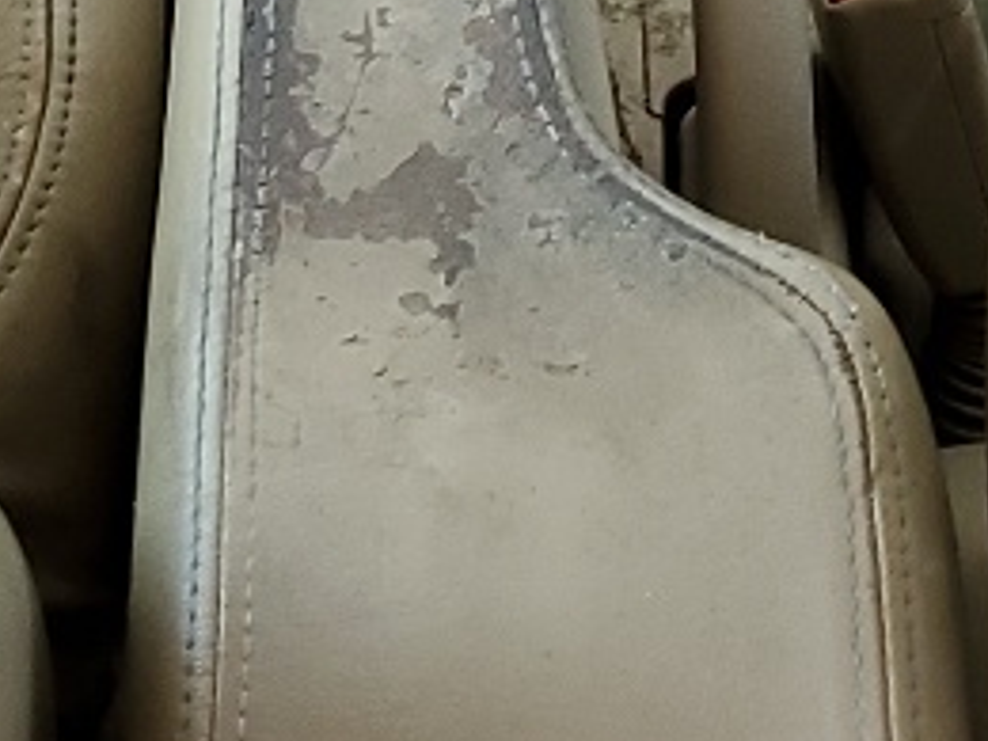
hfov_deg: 12.3
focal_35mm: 160
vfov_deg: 8.8
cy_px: -699
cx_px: 338
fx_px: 4567
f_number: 1.5
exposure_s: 1/60.2
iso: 64
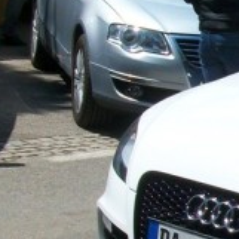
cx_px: 413
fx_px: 1164
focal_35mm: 149
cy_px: 212
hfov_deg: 11.0
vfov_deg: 11.7
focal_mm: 5.7
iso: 80
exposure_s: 1/493
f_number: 5.5
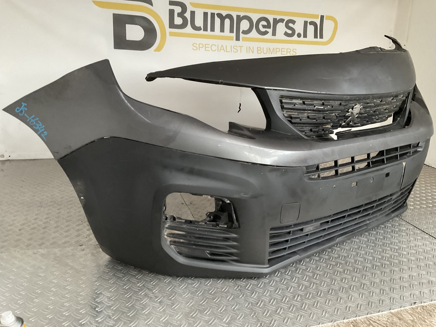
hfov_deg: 61.7
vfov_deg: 48.2
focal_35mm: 29
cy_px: 164
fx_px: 365
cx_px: 218
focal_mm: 3
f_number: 1.8
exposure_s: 1/50
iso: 200
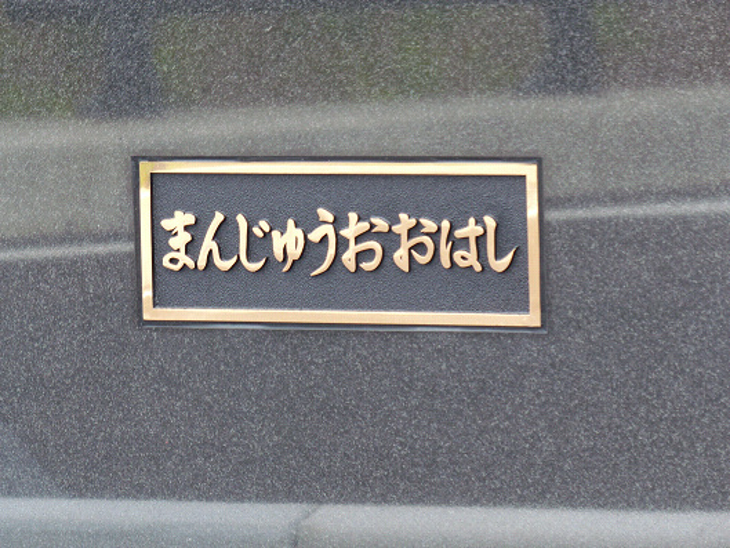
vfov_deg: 5.4
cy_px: 274
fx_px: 5780
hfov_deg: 7.2
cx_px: 365
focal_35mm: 274
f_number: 3.2
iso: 100
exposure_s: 1/100
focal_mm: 49.2
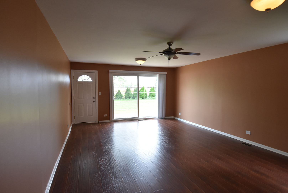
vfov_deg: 63.3
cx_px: 144
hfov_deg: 85.4
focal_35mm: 20
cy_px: 96
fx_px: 156
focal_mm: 13
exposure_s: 1/100
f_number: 5
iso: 800
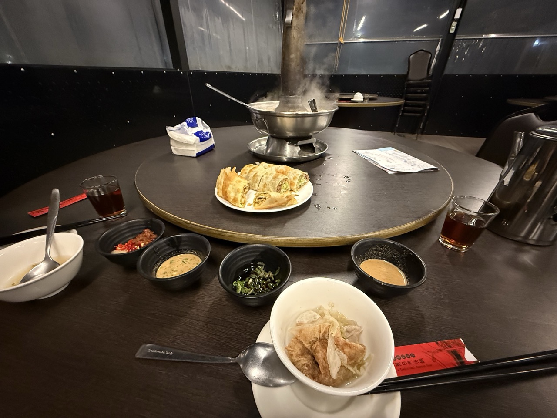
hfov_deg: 102.1
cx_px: 278
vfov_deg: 85.7
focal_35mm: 14
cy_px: 209
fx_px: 225
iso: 1000
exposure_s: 1/60
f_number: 2.2
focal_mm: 2.22
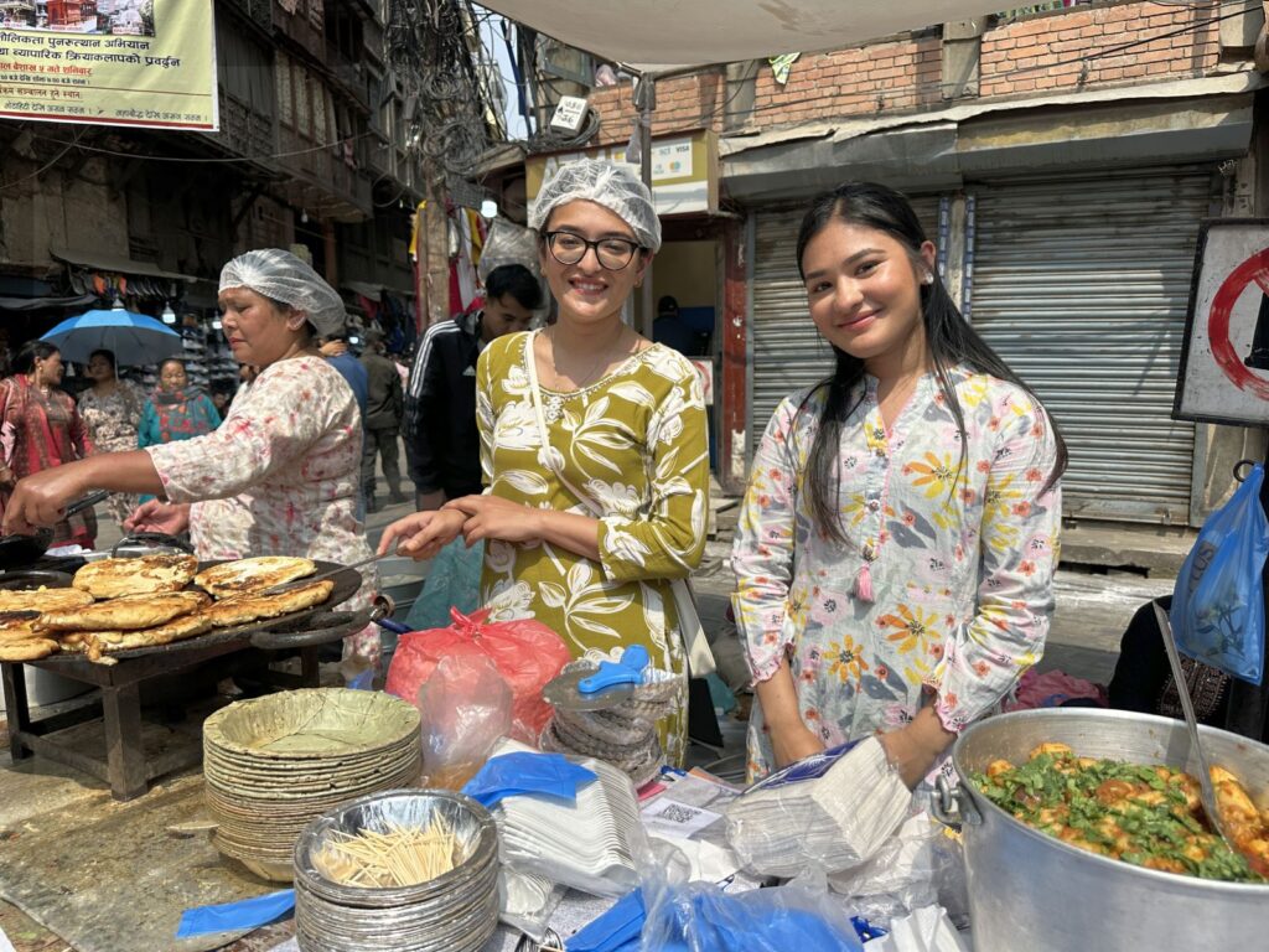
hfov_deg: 71.6
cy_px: 476
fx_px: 880
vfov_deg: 56.8
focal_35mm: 24
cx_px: 634
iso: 80
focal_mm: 6.86
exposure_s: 1/3717
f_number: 1.78
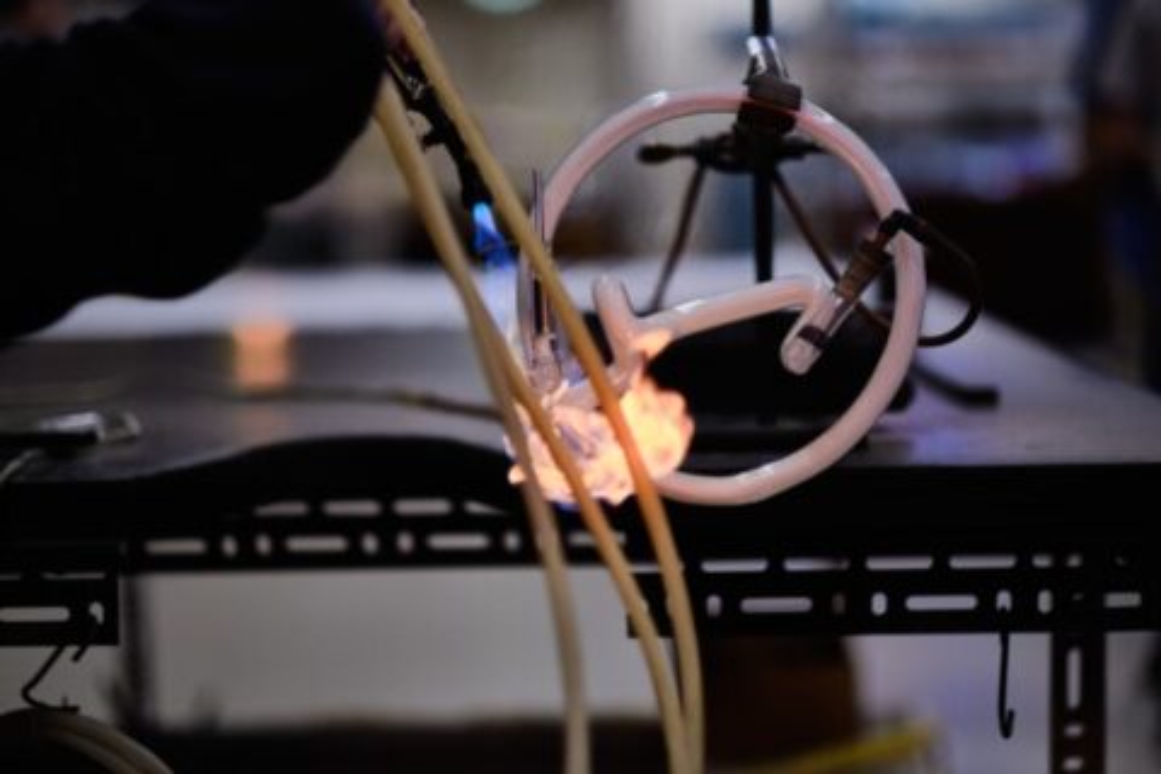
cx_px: 580
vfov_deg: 16.3
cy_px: 387
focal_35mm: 84
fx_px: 2709
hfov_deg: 24.2
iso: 800
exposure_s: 1/1250
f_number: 1.2
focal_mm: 56
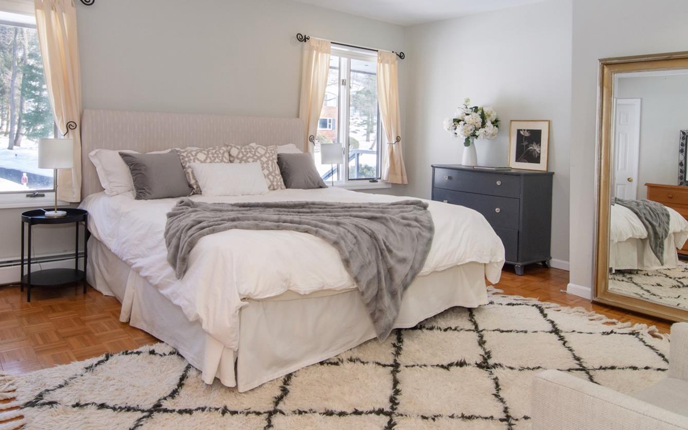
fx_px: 483
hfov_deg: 70.7
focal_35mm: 26
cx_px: 313
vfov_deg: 46.5
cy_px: 115
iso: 640
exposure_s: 1/50
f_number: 11
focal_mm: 11
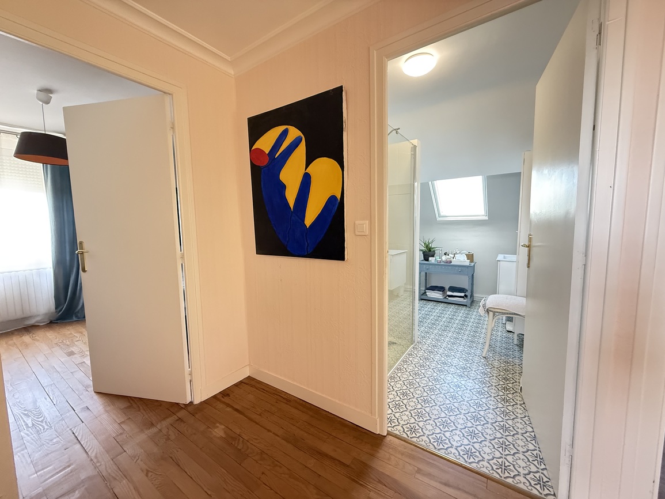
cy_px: 250
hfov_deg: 102.1
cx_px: 332
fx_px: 269
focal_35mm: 14
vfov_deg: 85.7
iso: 800
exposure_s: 1/60
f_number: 2.2
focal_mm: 2.22
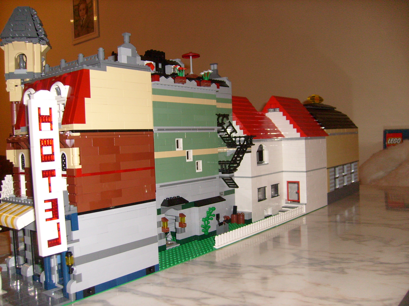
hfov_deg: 52.6
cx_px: 204
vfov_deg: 40.7
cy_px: 153
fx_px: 414
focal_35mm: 35
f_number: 2.8
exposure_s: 1/45
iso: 100
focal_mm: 5.8
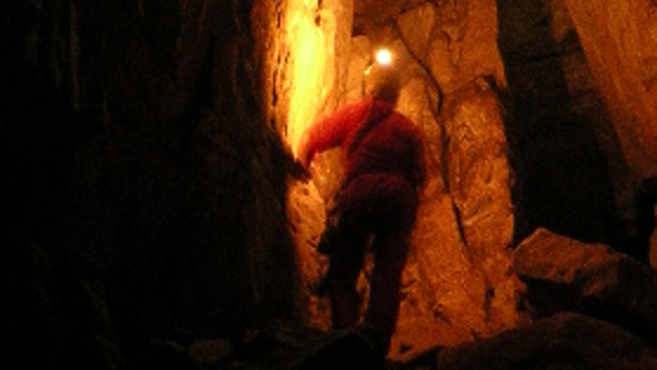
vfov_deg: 12.5
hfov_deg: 23.6
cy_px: -245
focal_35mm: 90
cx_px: 391
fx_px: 1568
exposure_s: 2
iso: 400
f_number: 2.6
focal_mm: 4.7
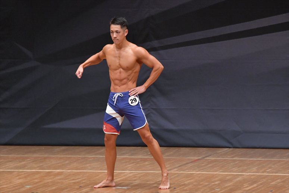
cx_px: 144
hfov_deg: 6.9
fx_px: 2407
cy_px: 96
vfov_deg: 4.6
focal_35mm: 300
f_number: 5.6
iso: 6400
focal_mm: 200
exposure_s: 1/400
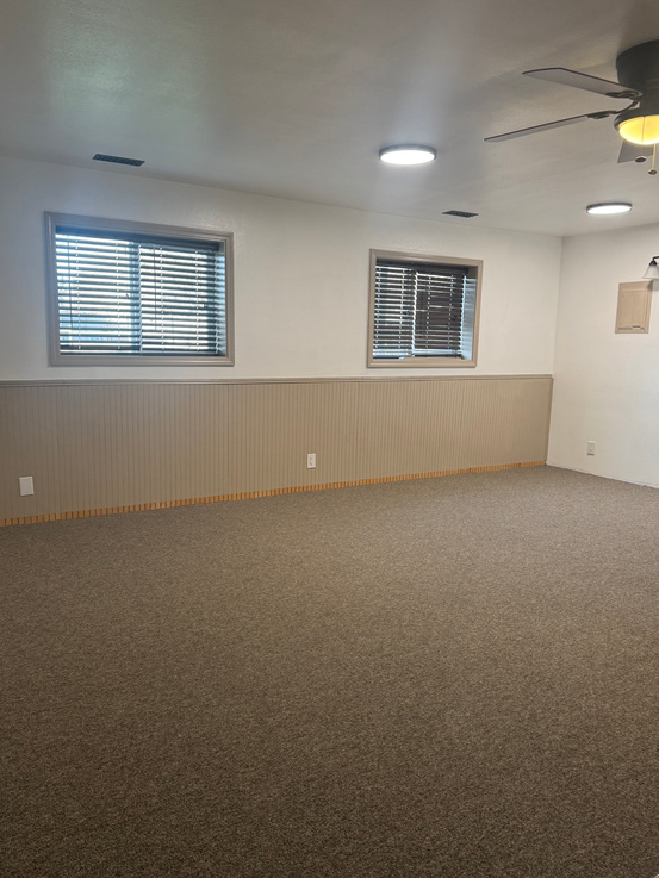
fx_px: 634
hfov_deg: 54.9
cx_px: 329
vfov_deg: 69.4
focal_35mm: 25
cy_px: 434
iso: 160
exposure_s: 1/60
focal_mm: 6.76
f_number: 1.78
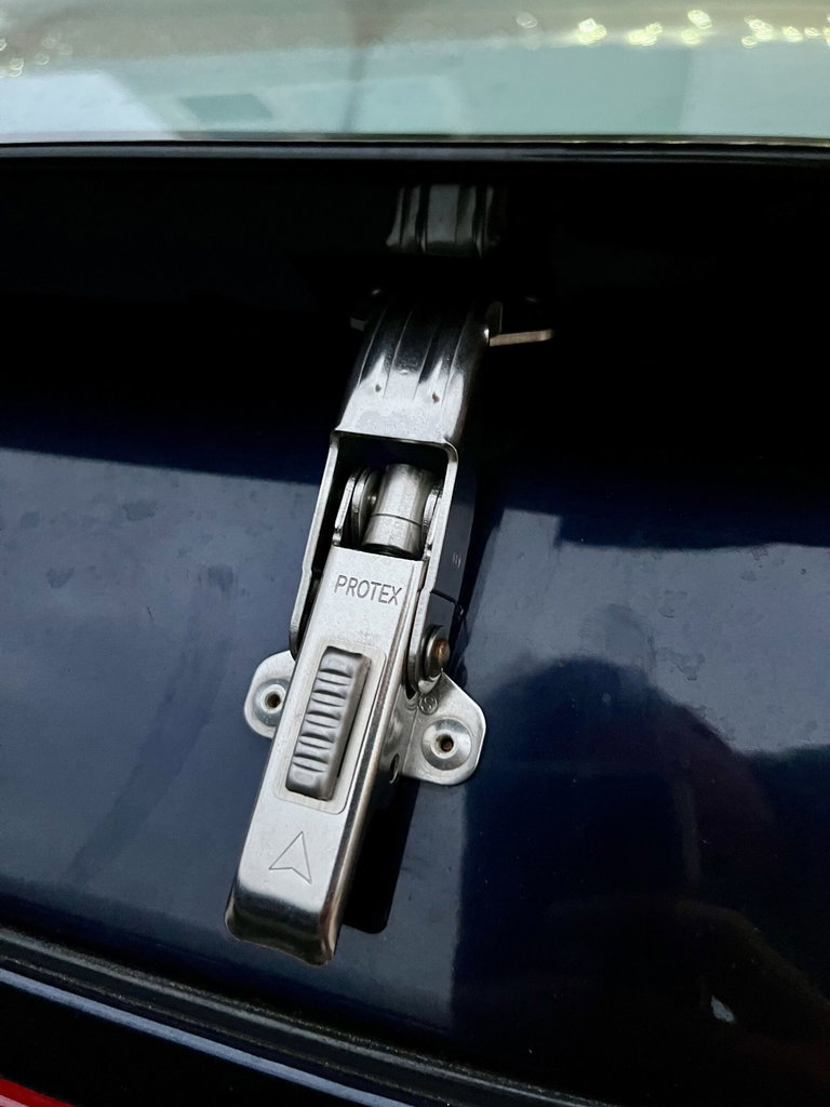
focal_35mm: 26
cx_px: 415
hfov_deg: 53.1
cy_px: 554
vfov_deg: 67.3
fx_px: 831
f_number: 1.6
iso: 320
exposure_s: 1/60
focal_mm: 5.1
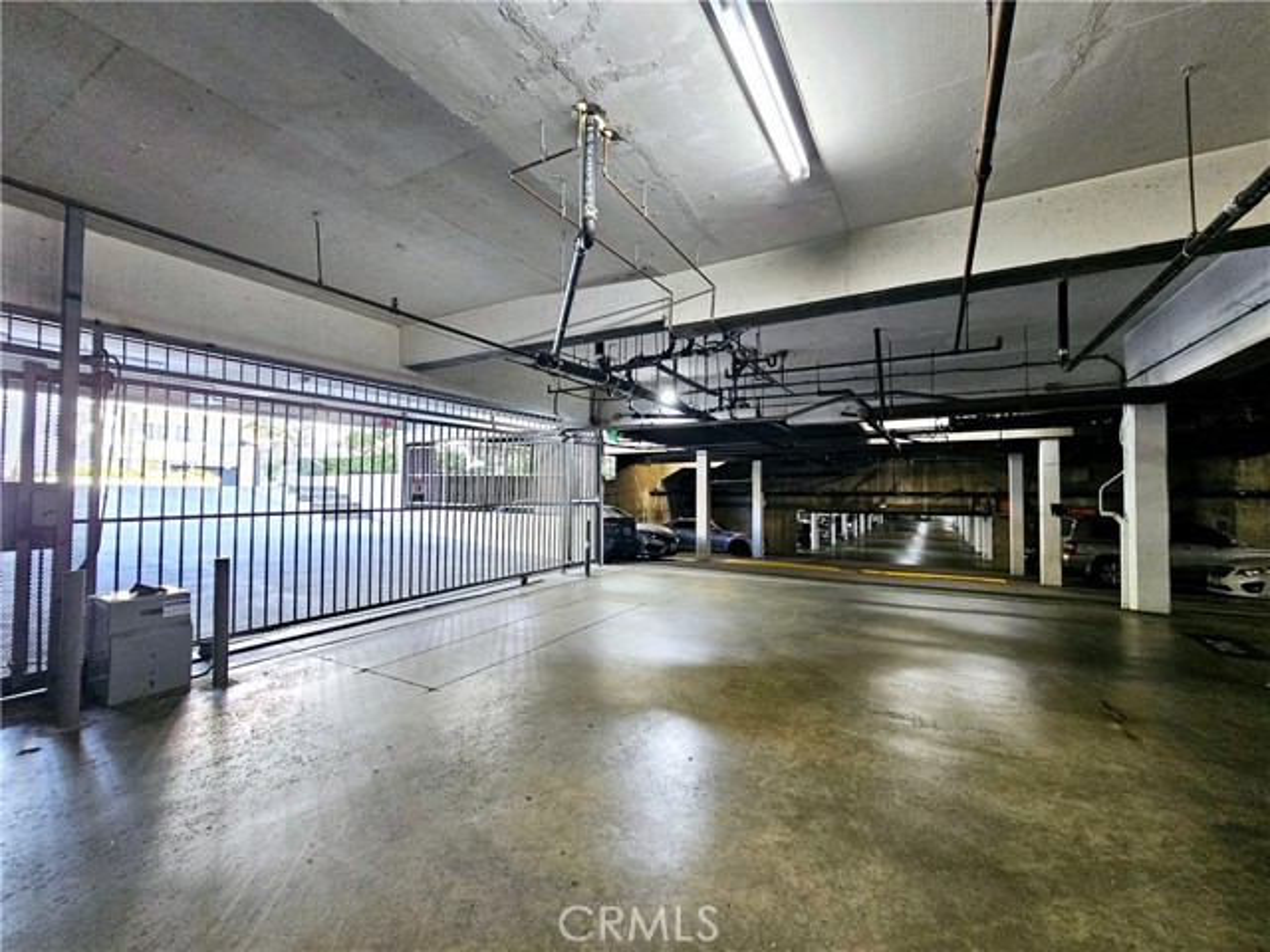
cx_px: 635
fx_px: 477
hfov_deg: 106.2
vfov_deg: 89.9
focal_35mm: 13
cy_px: 476
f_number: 2.2
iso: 320
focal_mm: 2.2
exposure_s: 1/40
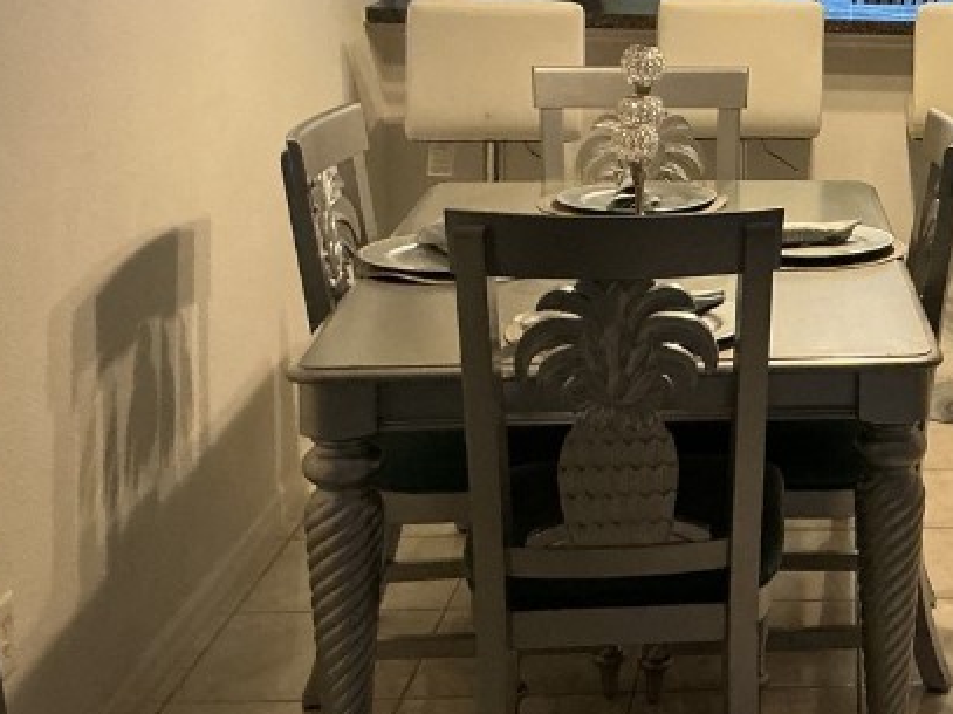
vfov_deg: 19.8
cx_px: 1054
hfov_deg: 24.8
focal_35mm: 73
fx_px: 2009
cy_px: 94
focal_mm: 3
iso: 250
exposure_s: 1/60
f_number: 1.8
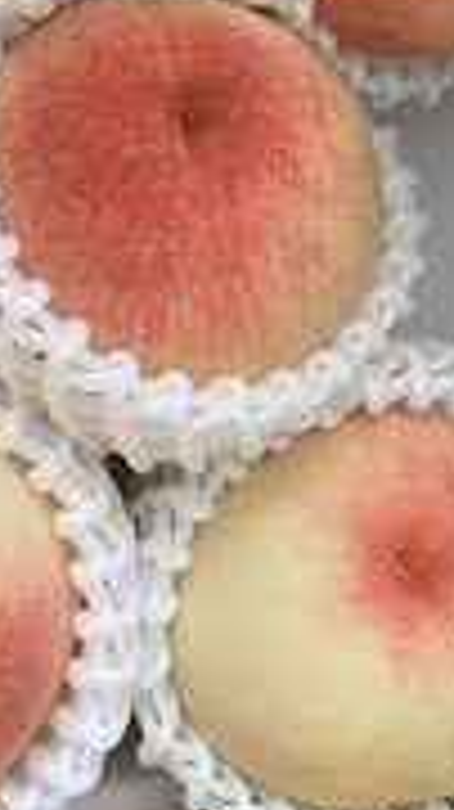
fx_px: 1351
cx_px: 148
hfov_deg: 19.0
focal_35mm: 63
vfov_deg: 32.6
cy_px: 184
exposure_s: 1/34
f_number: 1.6
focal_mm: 4.2
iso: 640
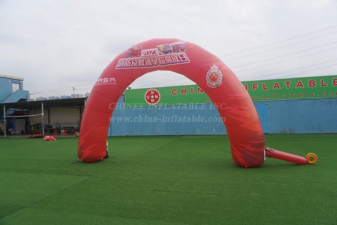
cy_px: 112
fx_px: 225
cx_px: 168
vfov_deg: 53.1
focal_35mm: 24
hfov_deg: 73.7
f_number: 4.5
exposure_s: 1/400
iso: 100
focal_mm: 16
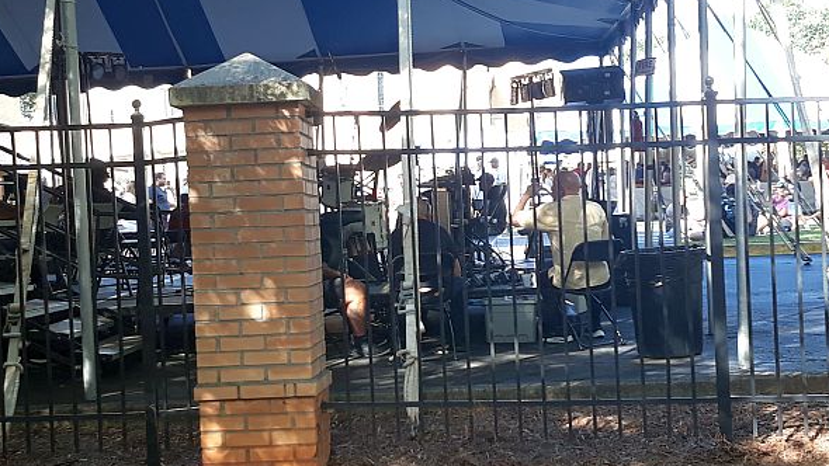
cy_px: 278
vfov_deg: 37.7
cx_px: 412
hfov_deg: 62.6
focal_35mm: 31
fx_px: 681
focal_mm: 3.7
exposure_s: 1/142
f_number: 1.7
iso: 40
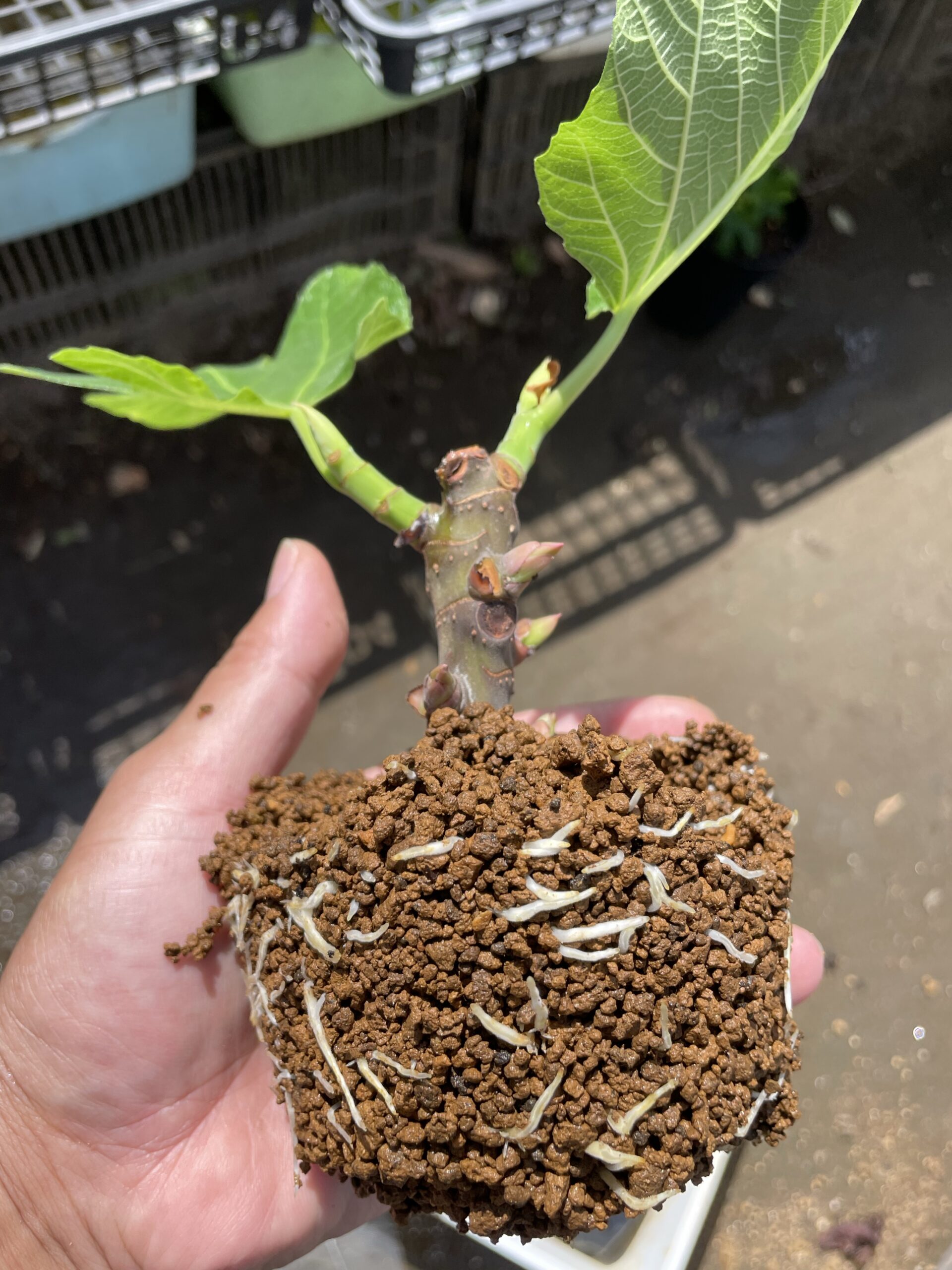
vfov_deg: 67.3
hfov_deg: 53.1
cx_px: 476
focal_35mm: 26
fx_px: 953
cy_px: 635
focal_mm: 4.2
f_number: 1.6
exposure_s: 1/1435
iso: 32
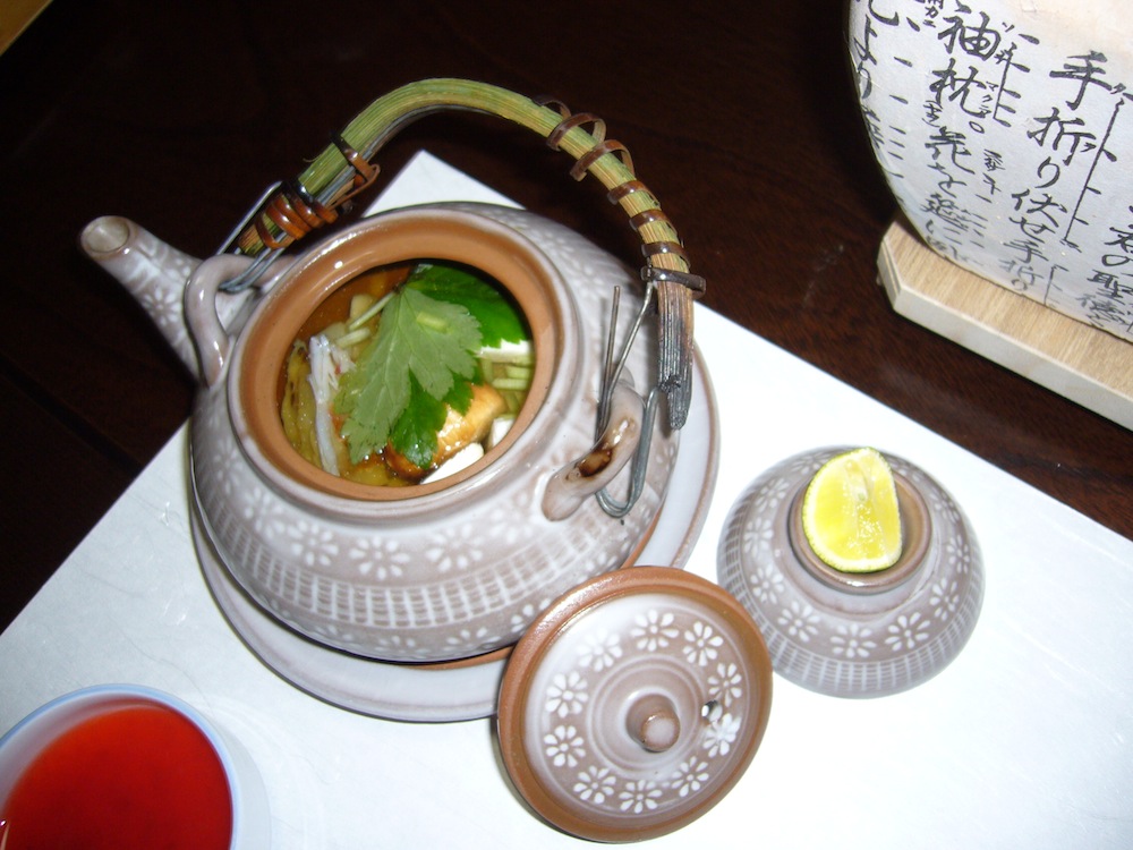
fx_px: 1146
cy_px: 425
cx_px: 566
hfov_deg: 52.6
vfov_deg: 40.7
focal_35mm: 35
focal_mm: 5.8
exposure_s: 1/60
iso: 100
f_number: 2.8
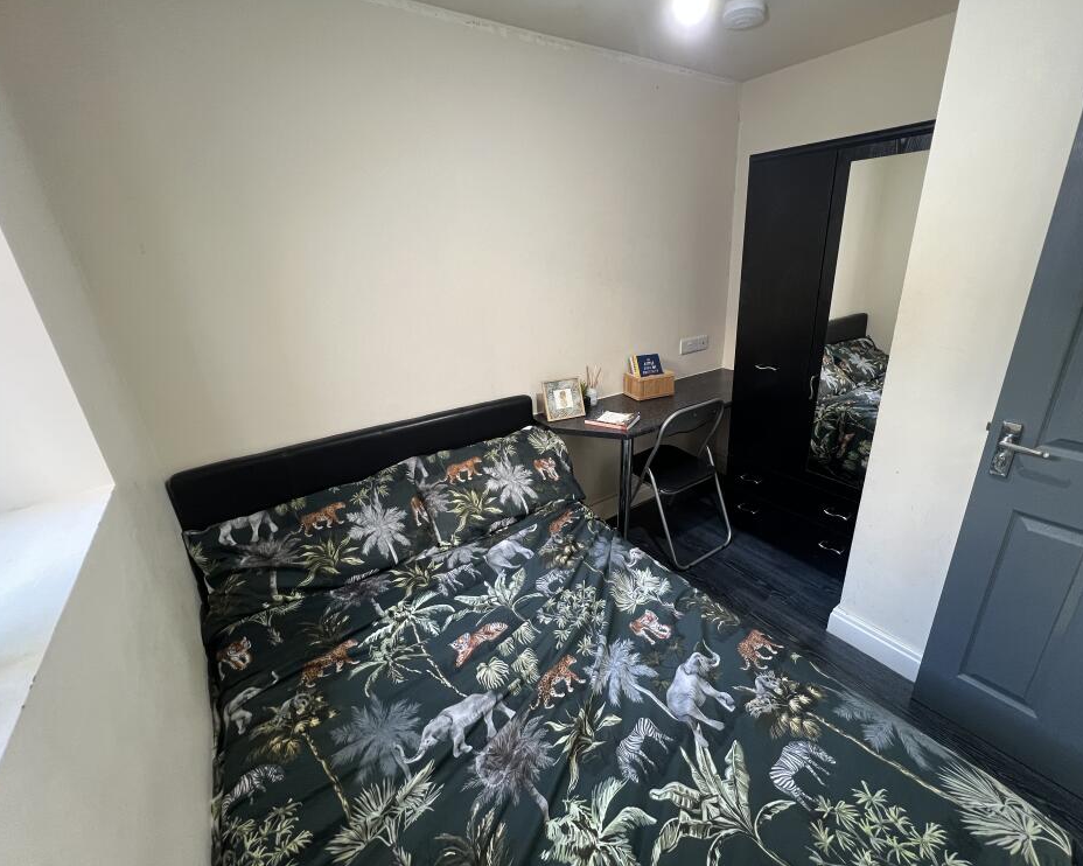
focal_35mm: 14
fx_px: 449
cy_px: 438
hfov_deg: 100.5
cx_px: 585
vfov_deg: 88.0
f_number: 1.8
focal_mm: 1.57
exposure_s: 1/50
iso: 200
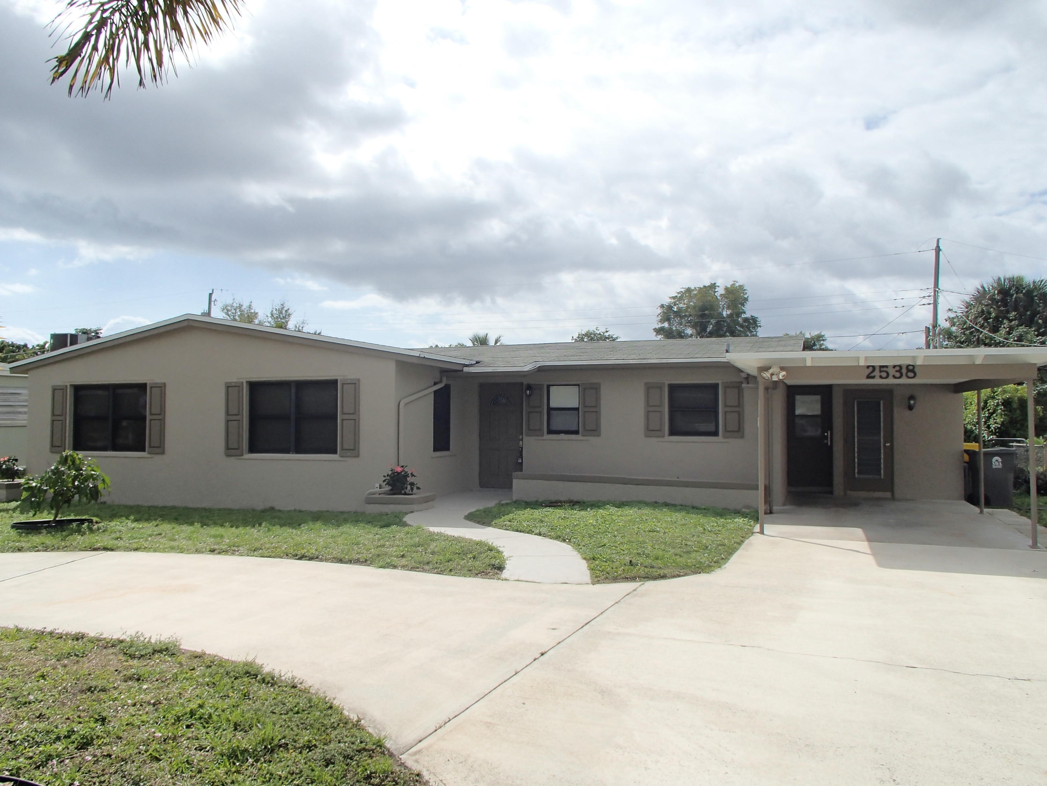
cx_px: 524
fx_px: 847
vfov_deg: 49.7
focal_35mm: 28
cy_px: 393
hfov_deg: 63.4
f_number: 11
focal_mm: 5
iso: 100
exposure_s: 1/200
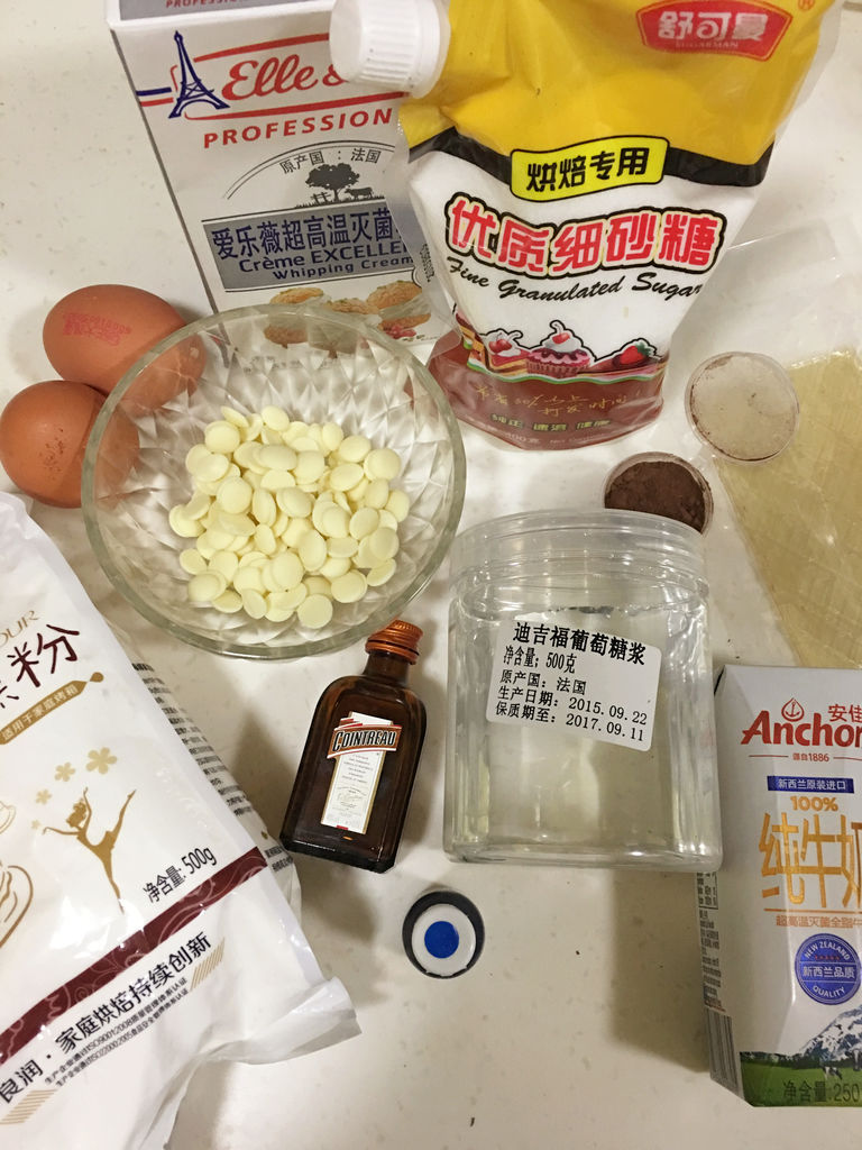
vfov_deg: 61.7
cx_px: 431
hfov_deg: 48.2
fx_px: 963
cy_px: 575
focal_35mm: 29
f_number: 2.2
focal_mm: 4.15
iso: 125
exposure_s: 1/8
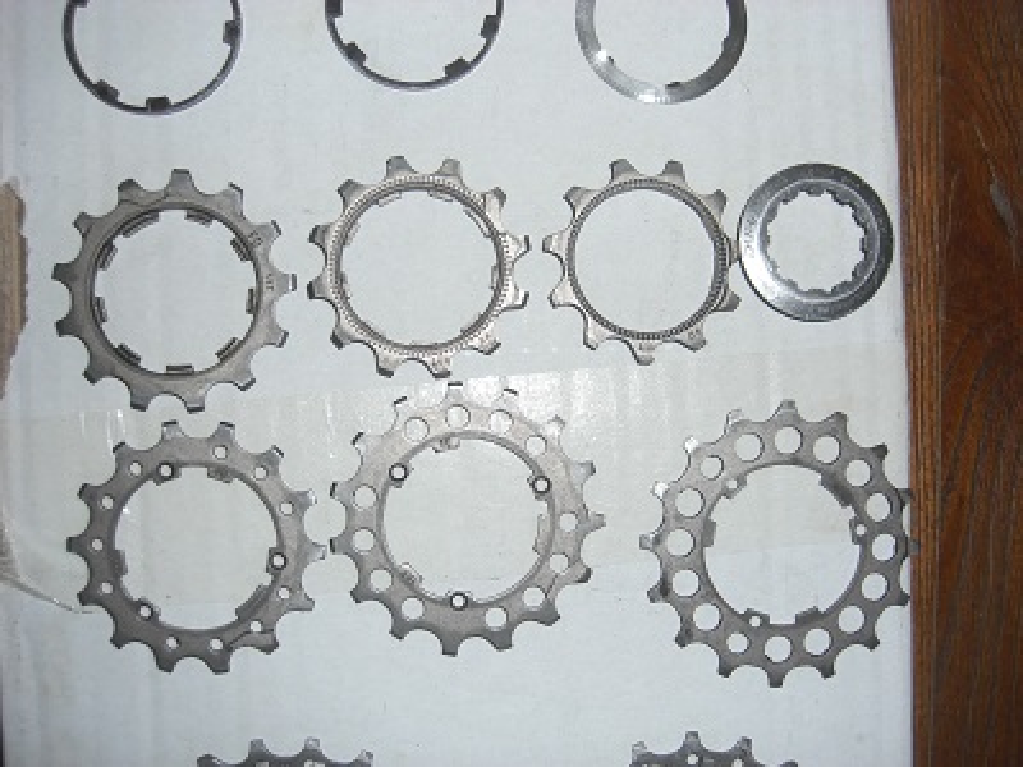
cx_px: 512
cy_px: 384
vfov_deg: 37.7
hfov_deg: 49.0
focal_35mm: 38
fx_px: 1123
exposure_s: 1/60
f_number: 2.8
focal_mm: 7.9
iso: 80
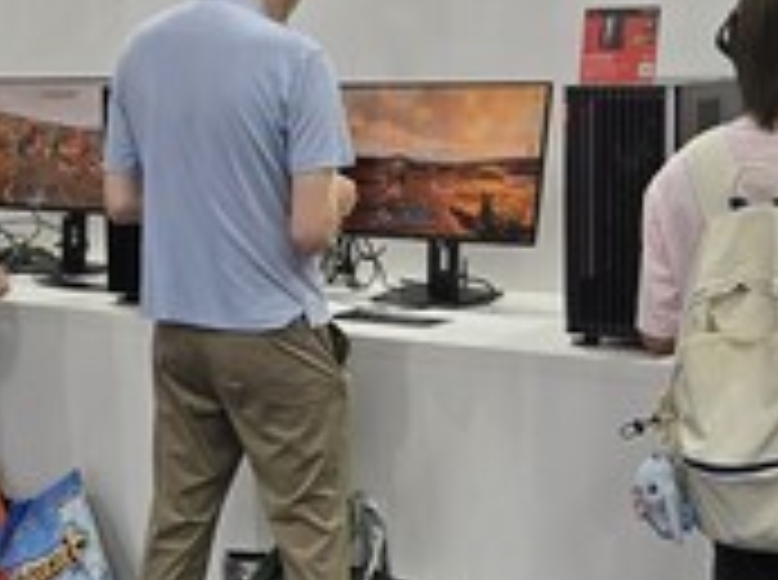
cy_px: 256
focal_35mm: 80
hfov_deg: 24.1
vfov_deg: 18.4
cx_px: 162
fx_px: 1794
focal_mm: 5.4
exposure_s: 1/60.5
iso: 25
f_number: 1.8
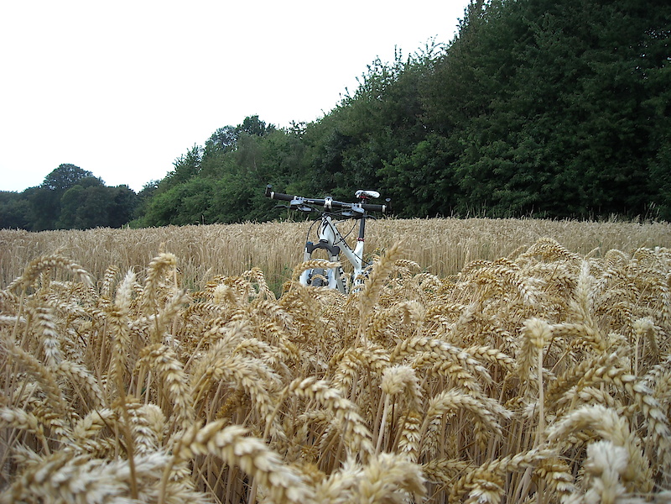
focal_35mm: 35
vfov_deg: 40.7
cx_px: 336
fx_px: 678
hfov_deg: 52.6
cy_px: 252
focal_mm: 5.7
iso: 64
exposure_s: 1/384
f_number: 2.8
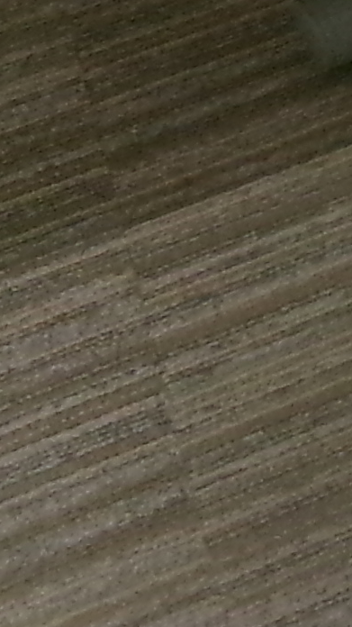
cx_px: 1409
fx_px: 2657
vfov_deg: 12.2
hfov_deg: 6.2
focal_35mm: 160
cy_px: -561
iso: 400
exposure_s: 1/34
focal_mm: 5.1
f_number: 3.9
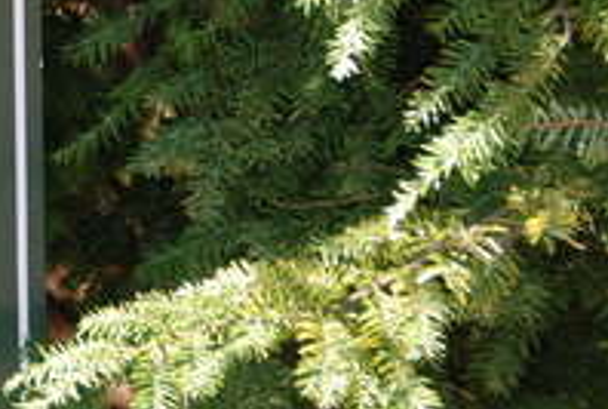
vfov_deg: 3.0
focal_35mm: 455
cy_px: -215
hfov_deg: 4.5
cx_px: -513
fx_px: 7702
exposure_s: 1/60
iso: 100
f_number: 5.3
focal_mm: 75
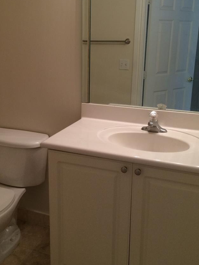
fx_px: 330
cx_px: 77
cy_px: 120
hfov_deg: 33.5
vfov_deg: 43.8
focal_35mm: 43
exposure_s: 1/30
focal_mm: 4.12
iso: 64
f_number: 2.2
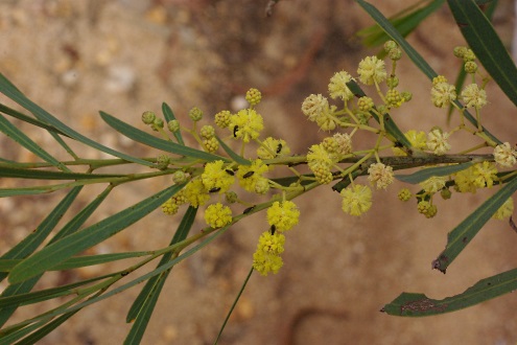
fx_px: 1077
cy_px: 172
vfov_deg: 18.2
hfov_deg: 27.0
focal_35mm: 75
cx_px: 258
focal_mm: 50
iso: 800
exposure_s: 1/320
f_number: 16
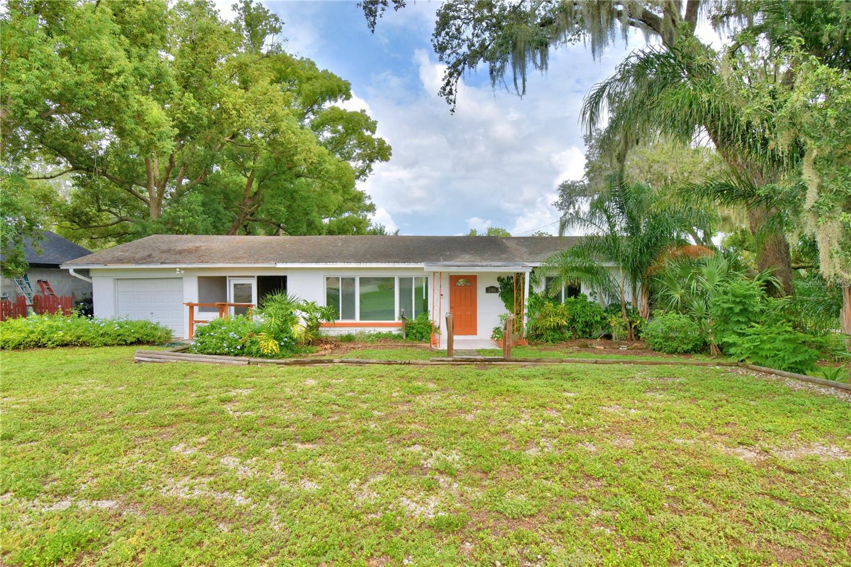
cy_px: 284
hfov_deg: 86.9
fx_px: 449
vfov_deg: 64.5
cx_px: 426
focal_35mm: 19
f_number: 10
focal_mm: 13
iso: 100
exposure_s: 1/250
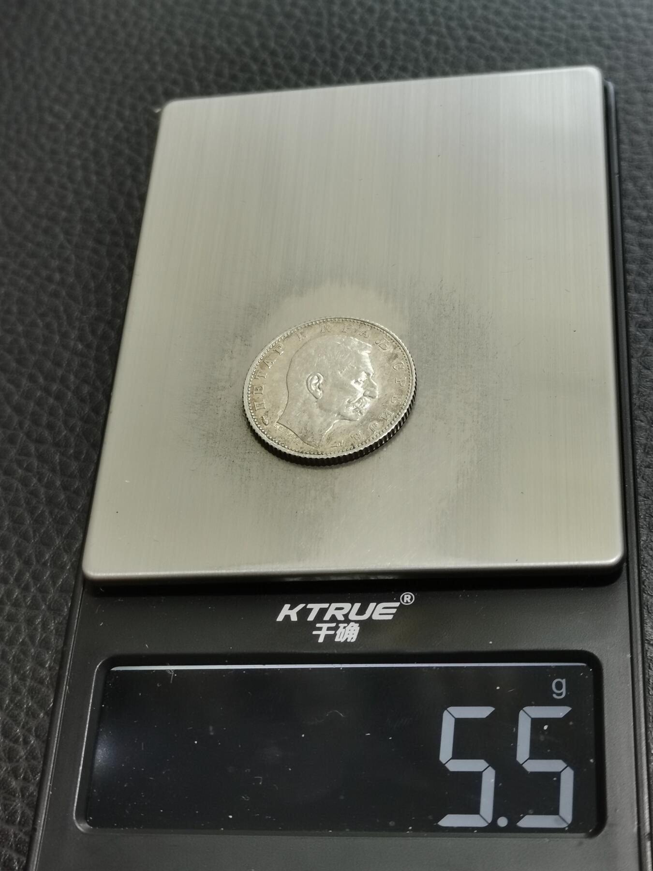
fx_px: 1459
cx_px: 326
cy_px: 436
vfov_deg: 33.2
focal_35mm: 58
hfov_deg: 25.2
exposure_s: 1/120
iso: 80
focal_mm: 5.58
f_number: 1.8
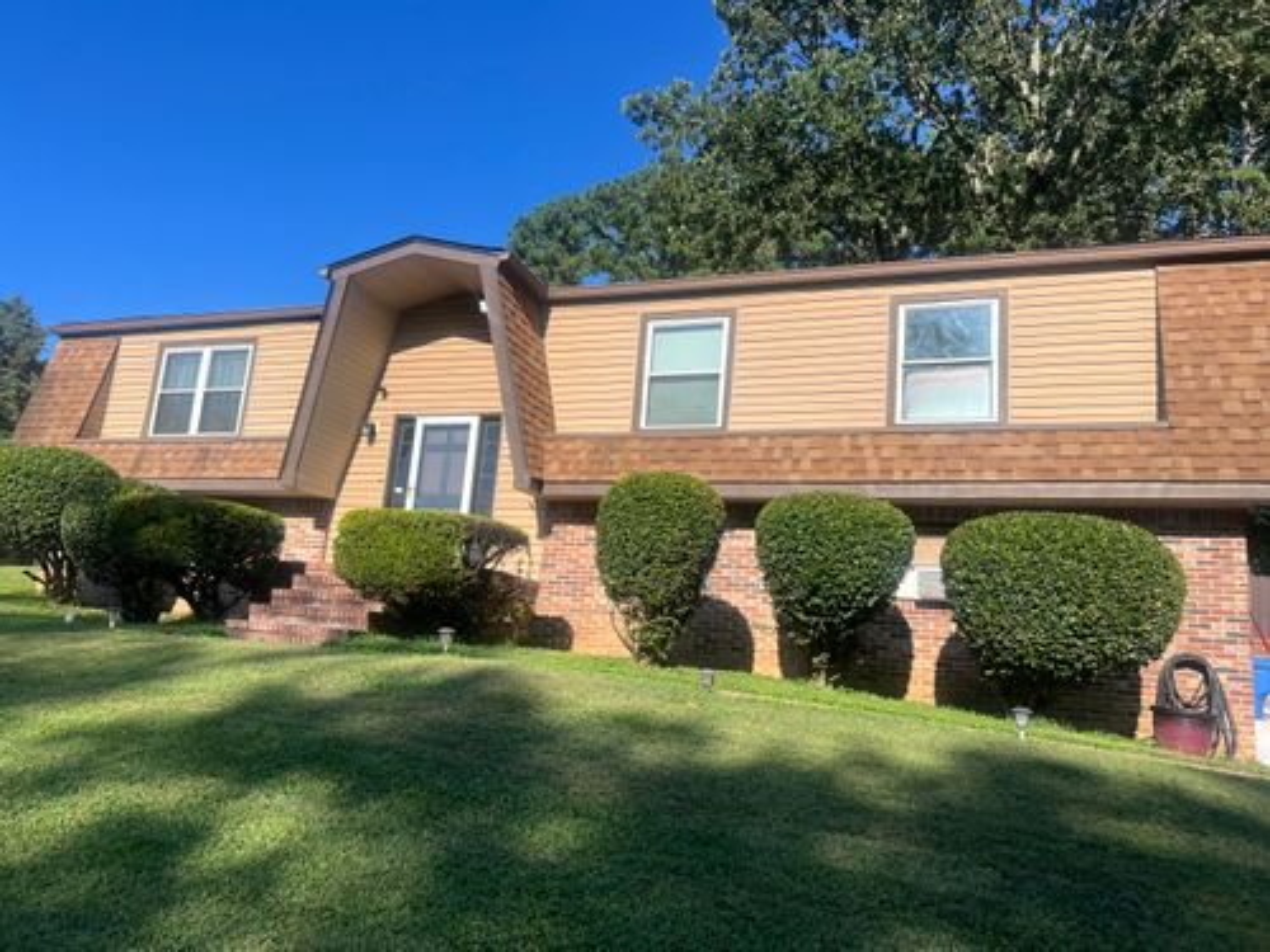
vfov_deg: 53.1
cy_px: 476
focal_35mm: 26
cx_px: 635
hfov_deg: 67.3
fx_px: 954
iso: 50
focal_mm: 5.7
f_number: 1.5
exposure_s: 1/3077
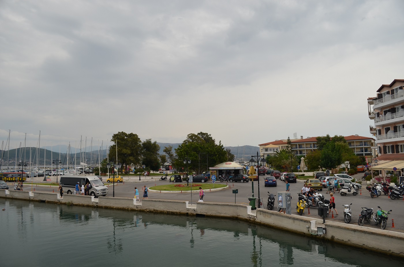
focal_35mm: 27
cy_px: 134
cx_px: 202
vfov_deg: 47.7
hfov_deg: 67.5
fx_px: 302
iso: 250
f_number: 4.8
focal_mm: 18
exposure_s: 1/1000
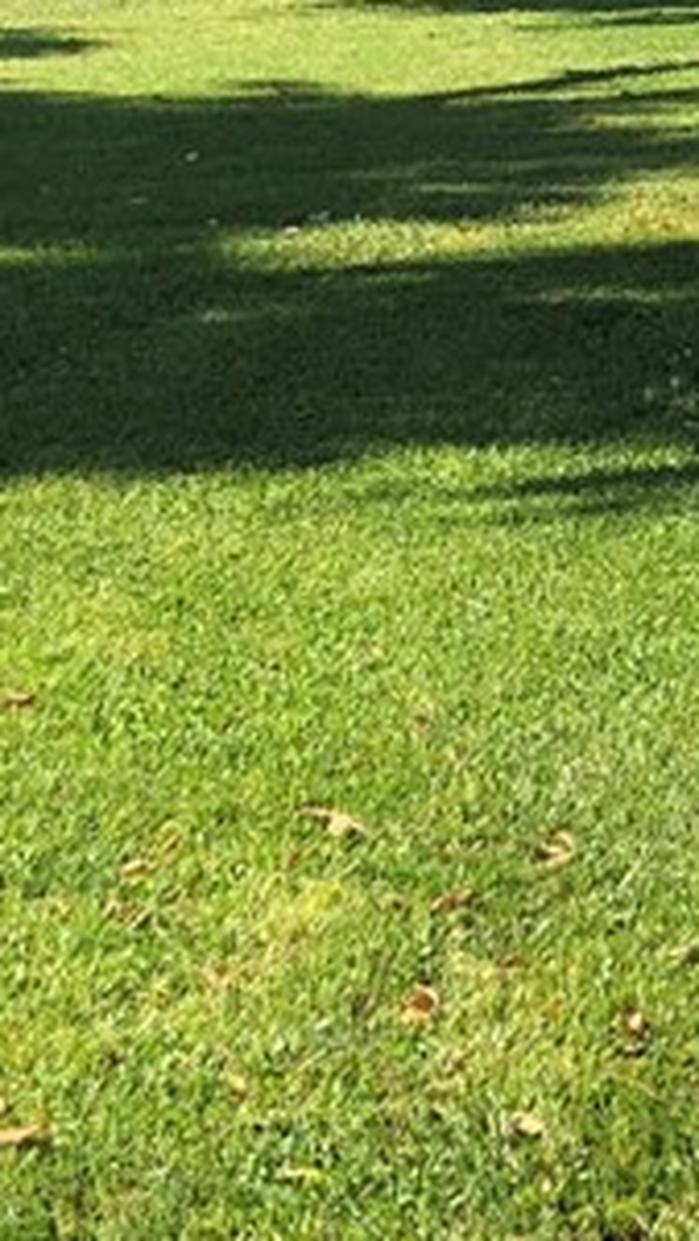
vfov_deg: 19.9
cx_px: 960
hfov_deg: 11.3
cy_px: 8
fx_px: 3423
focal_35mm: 104
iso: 20
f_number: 1.8
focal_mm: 3.99
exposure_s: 1/695
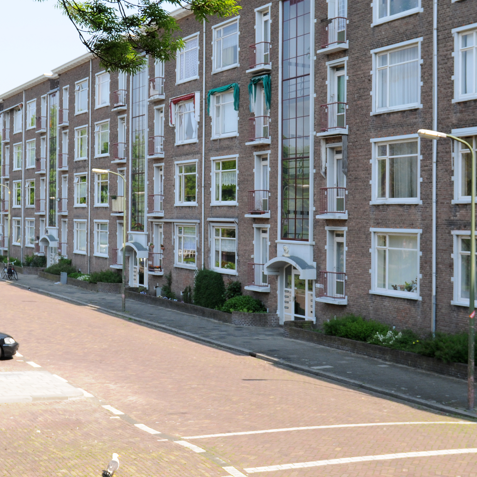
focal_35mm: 58
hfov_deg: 29.5
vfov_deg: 29.5
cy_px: 198
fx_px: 904
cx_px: 219
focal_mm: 24
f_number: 2.8
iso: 200
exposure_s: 1/1250
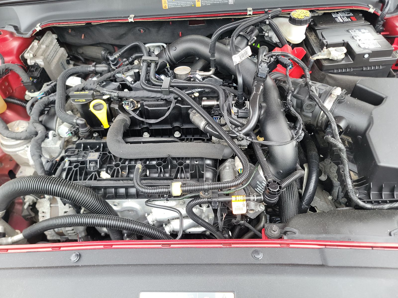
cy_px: 149
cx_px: 199
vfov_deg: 56.8
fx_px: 276
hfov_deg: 71.6
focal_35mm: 24
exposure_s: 1/59
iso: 95
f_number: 1.8
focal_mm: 6.7
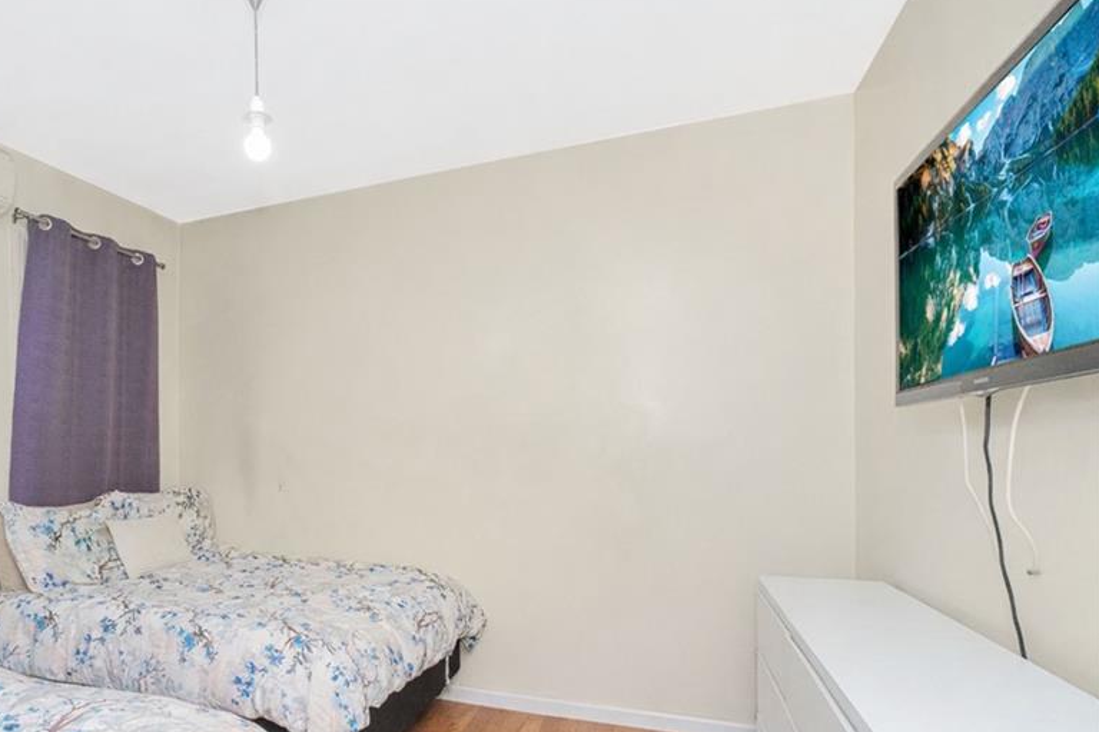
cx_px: 369
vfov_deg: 61.5
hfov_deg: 81.2
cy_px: 432
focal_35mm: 20
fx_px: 611
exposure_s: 1/100
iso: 1600
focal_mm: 10
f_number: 8
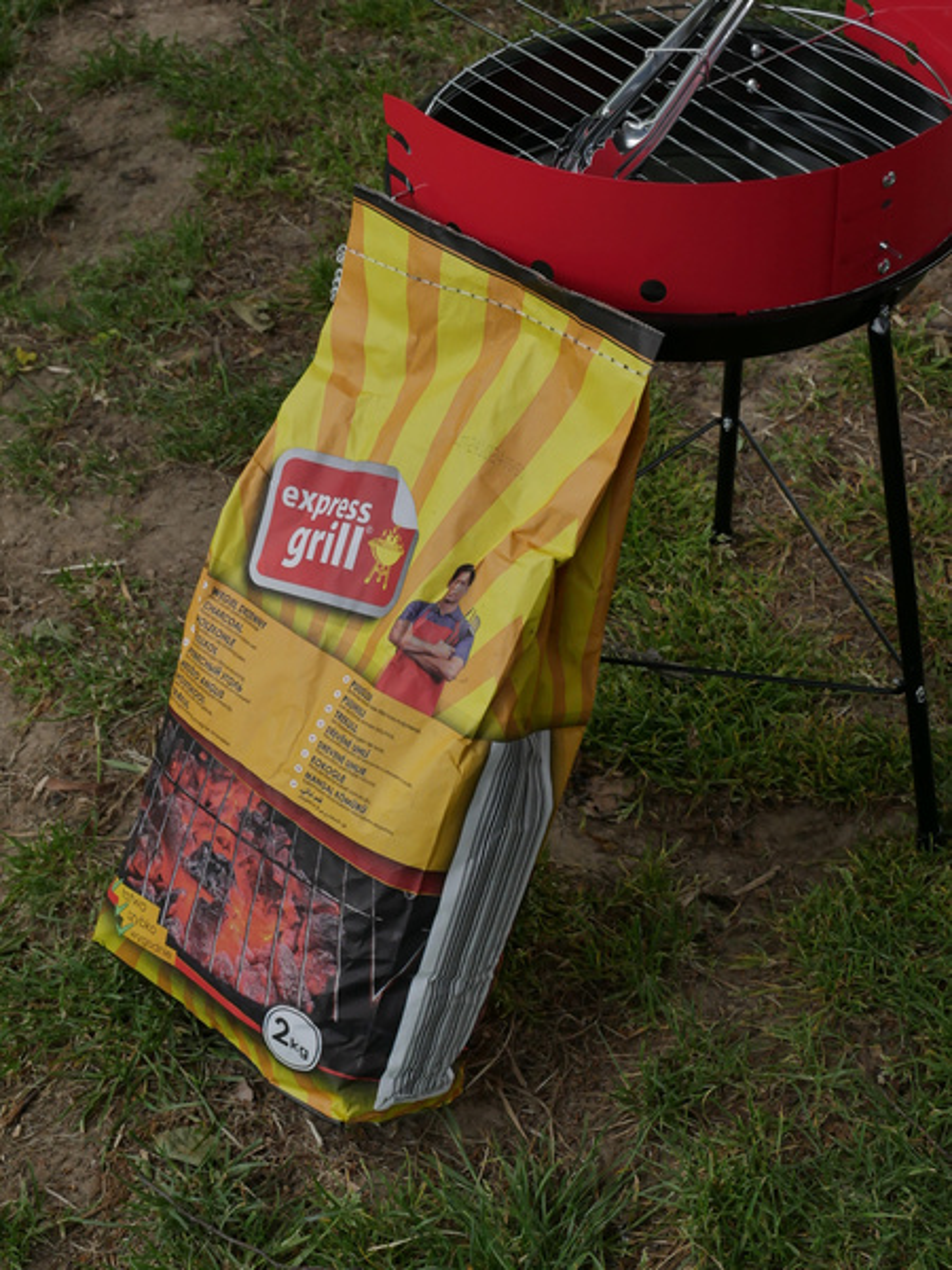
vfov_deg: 25.7
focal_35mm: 76
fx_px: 2787
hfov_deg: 19.4
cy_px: 635
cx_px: 476
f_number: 9
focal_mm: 38
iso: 400
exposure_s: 1/320
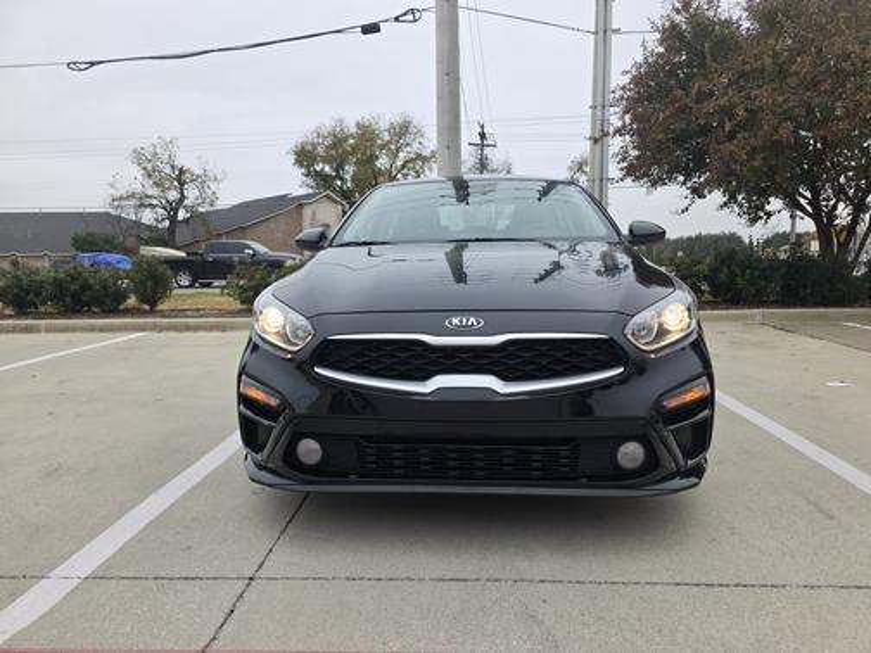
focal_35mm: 23
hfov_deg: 73.9
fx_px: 579
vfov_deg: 58.9
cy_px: 326
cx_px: 436
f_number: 1.7
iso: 25
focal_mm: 6.3
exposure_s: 1/359
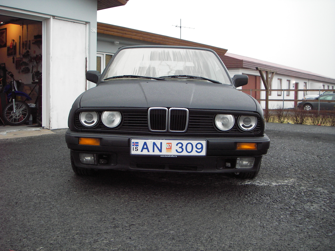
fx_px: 368
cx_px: 168
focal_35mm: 38
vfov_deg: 37.7
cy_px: 126
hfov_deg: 49.0
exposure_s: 1/30
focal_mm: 6.3
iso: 80
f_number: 3.3
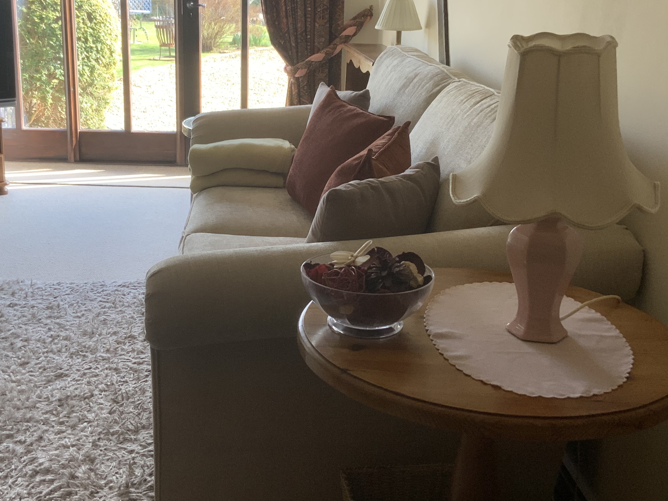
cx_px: 281
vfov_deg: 31.4
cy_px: 188
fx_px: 888
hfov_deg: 41.1
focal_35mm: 46
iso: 64
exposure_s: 1/116
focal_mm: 3
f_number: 1.8
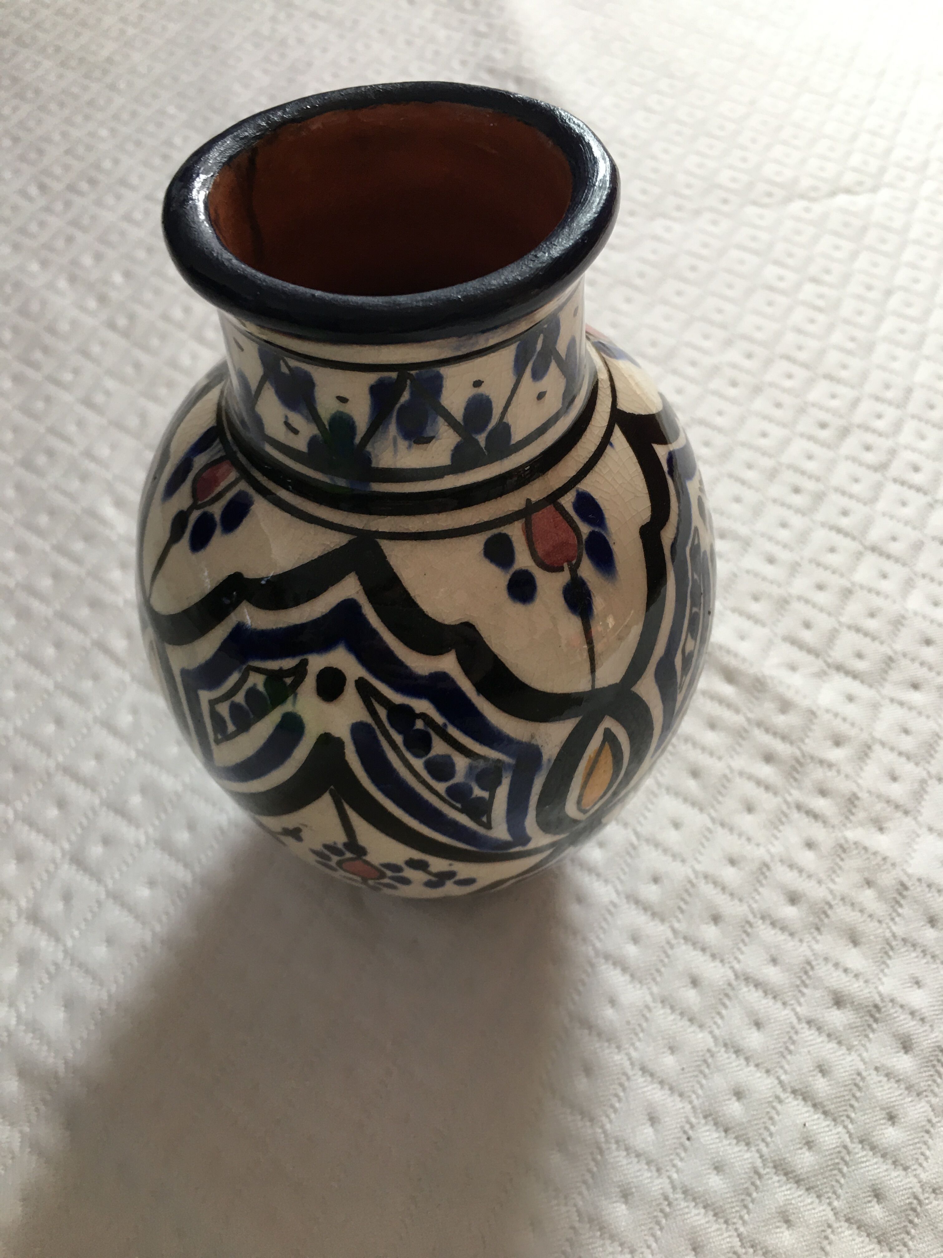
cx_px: 472
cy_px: 629
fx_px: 1053
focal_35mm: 29
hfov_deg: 48.2
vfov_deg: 61.7
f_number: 2.2
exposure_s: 1/17
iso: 32
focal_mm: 4.15
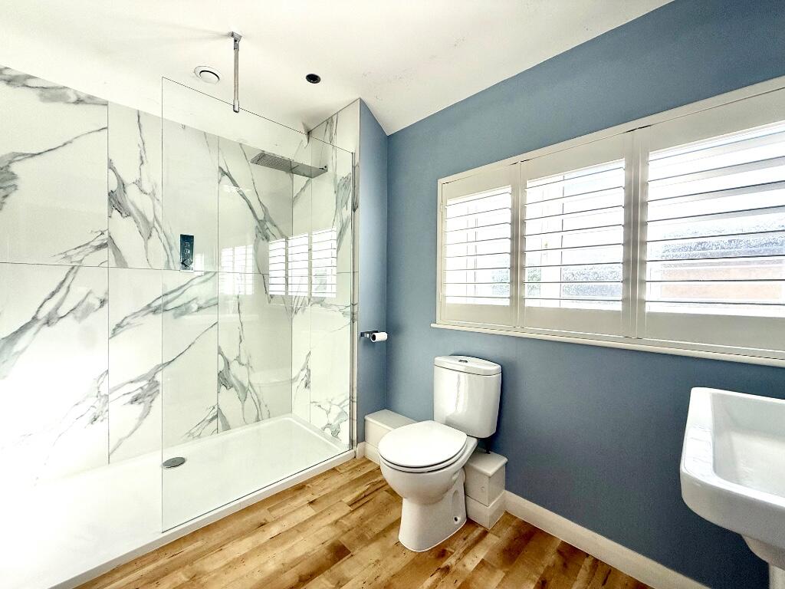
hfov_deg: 102.1
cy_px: 294
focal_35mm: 14
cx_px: 392
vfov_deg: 85.7
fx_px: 317
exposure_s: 1/346
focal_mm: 2.22
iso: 64
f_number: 2.2
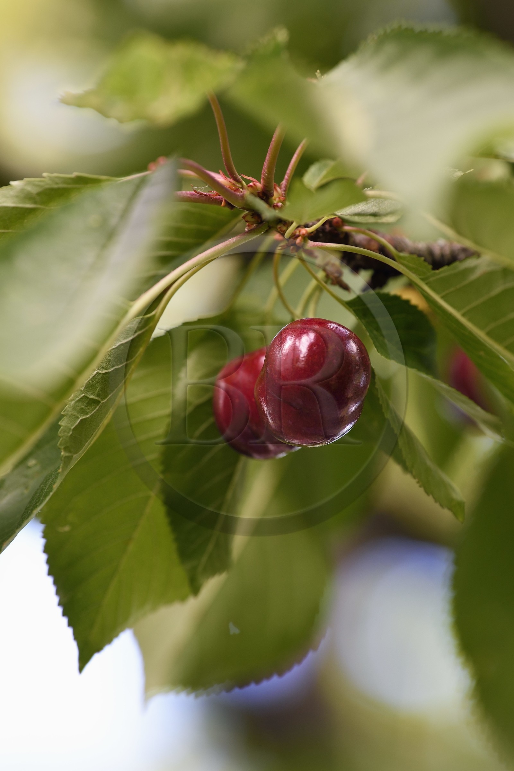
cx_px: 257
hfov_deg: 6.9
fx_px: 4283
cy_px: 386
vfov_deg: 10.3
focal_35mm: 200
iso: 400
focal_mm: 200
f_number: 5
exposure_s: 1/80
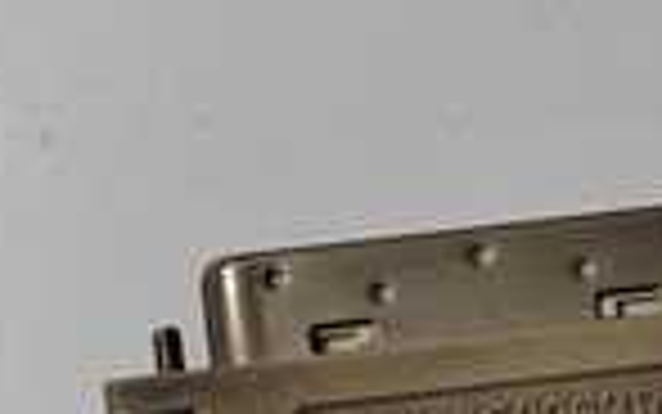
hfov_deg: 24.7
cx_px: 482
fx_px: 1498
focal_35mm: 83
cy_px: 443
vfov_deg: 15.4
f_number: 1.9
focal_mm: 5.52
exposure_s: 1/100
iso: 291
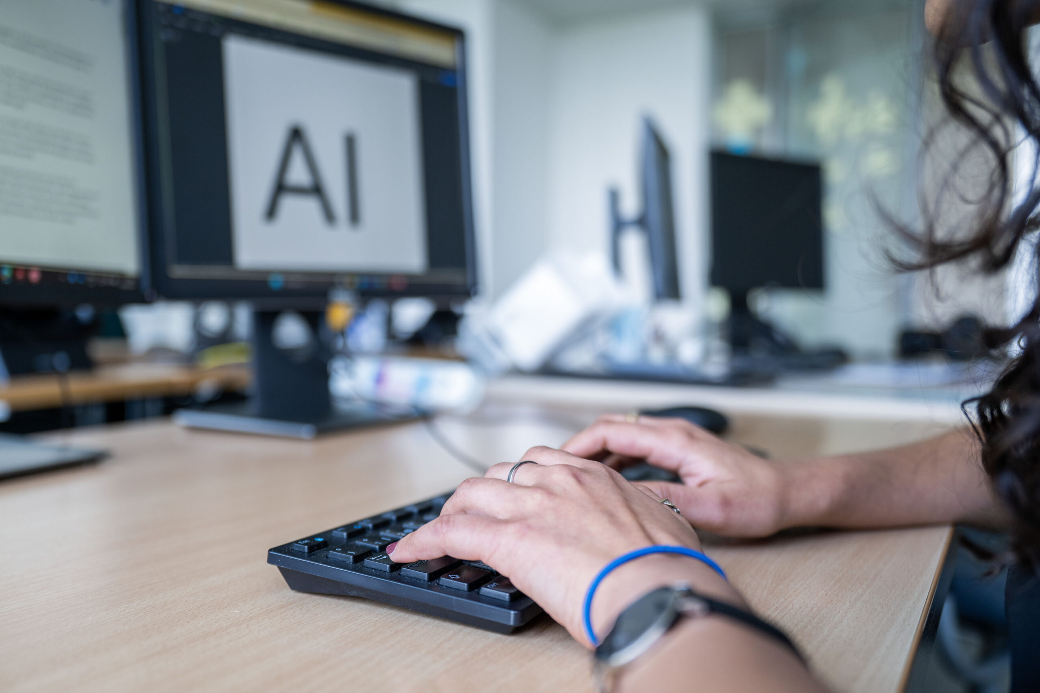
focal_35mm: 32
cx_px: 520
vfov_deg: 41.7
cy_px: 346
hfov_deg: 59.5
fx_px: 910
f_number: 2.8
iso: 250
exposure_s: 1/160
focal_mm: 31.5
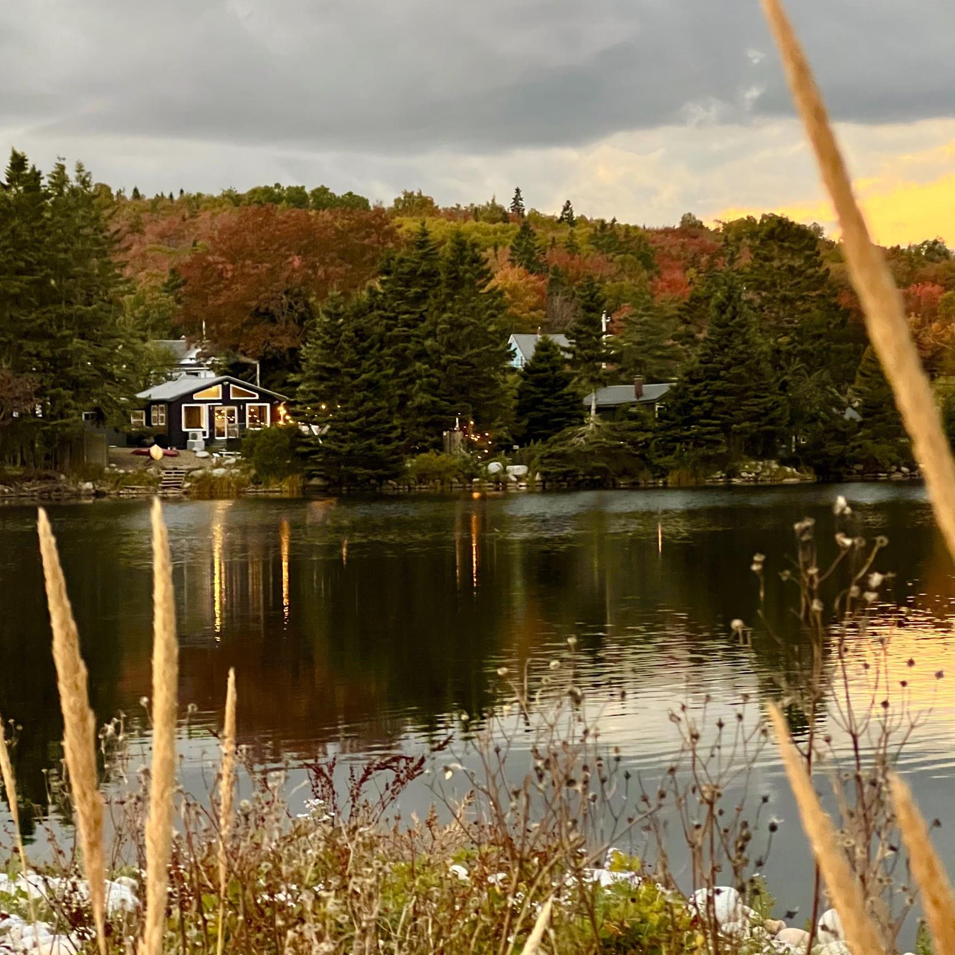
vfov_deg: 19.1
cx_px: 477
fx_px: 2840
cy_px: 399
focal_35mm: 91
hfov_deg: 19.1
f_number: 2.8
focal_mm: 9
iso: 800
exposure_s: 1/37
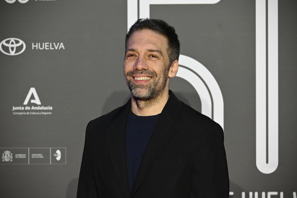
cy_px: 99
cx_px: 148
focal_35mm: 180
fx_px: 1485
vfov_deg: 7.6
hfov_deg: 11.4
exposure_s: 1/320
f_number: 6.3
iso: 4000
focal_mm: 120
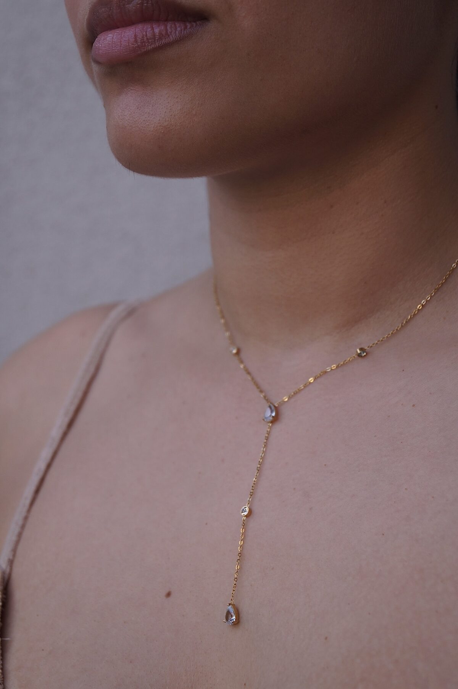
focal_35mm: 82
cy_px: 344
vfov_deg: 24.8
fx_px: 1568
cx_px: 229
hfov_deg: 16.6
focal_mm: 55
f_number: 5.6
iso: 200
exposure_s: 1/160
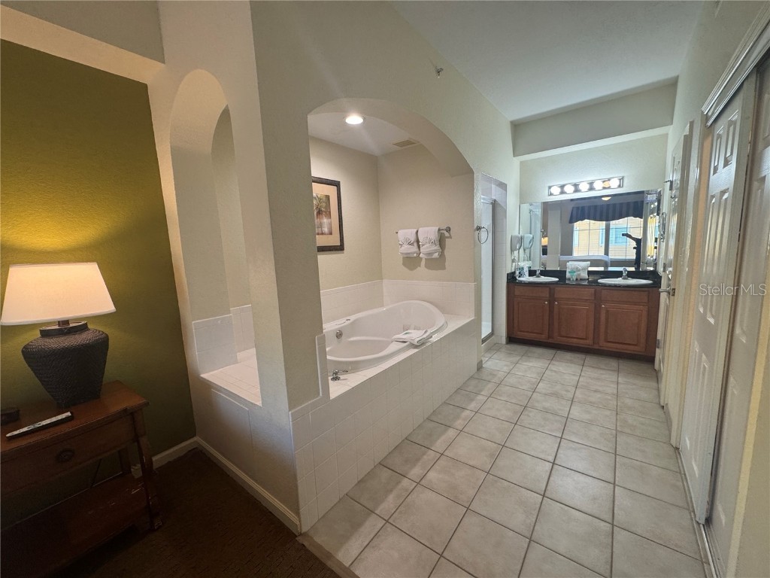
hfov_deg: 102.1
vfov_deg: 85.7
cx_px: 385
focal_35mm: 14
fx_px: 311
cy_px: 289
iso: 200
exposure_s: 1/120
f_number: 2.2
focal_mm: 2.22
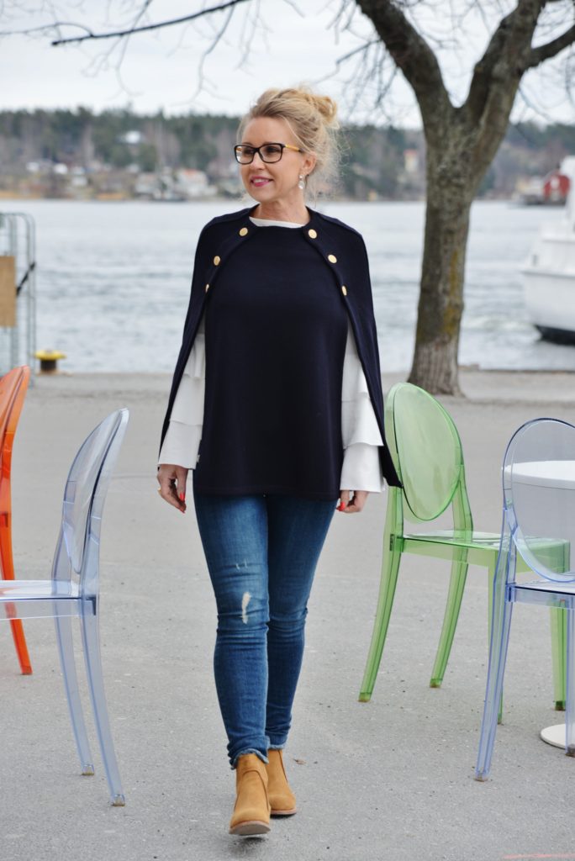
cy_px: 430
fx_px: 2871
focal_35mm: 120
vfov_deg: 17.1
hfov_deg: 11.4
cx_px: 288
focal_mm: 120
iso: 400
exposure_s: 1/160
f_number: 5.6
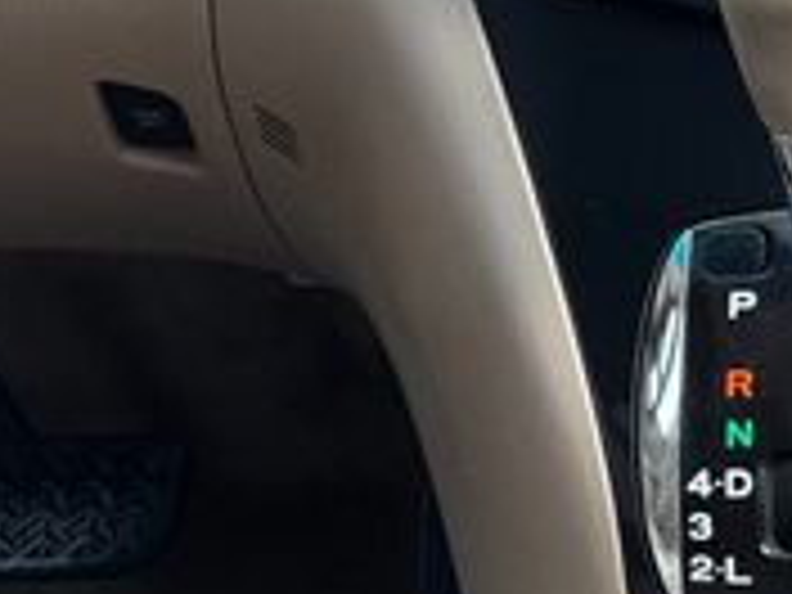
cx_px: 1197
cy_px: -238
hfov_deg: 10.9
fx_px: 4004
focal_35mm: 175
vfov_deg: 8.3
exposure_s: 1/199
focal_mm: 6.76
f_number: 1.78
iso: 50
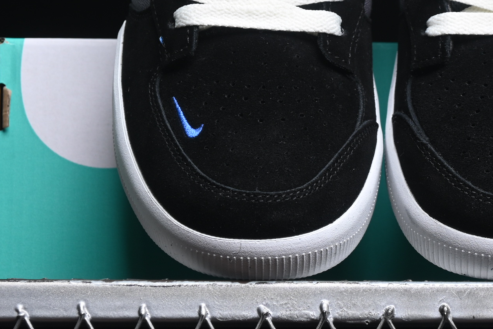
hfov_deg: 12.3
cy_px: 52
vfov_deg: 8.3
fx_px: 2273
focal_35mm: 166
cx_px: 387
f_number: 6.3
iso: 160
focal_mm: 50
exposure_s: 1/50
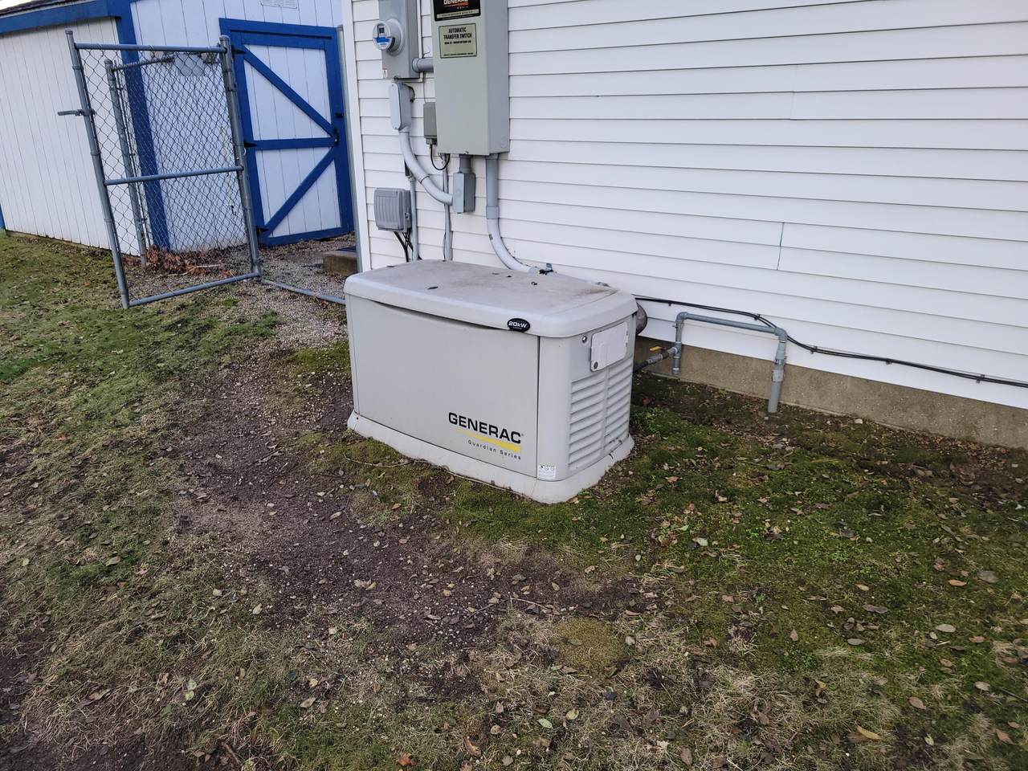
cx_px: 514
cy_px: 386
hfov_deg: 67.3
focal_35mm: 26
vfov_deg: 53.1
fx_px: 772
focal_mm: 5.4
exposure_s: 1/354
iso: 40
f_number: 1.8
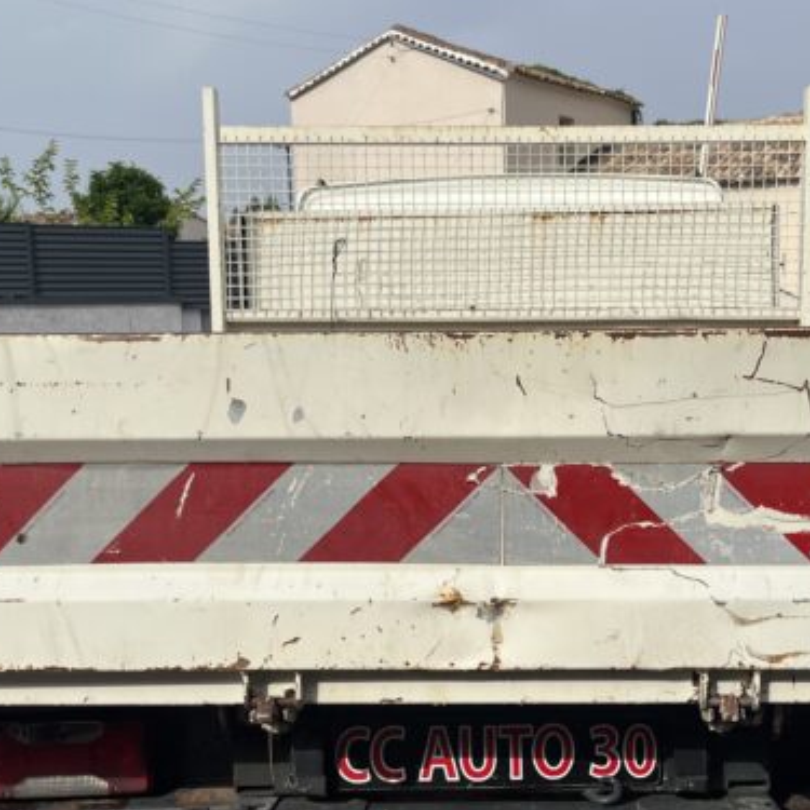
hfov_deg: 34.6
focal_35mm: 49
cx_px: 486
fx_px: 1297
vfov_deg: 34.3
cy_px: 559
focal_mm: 5.1
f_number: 1.6
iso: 50
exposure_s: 1/5319
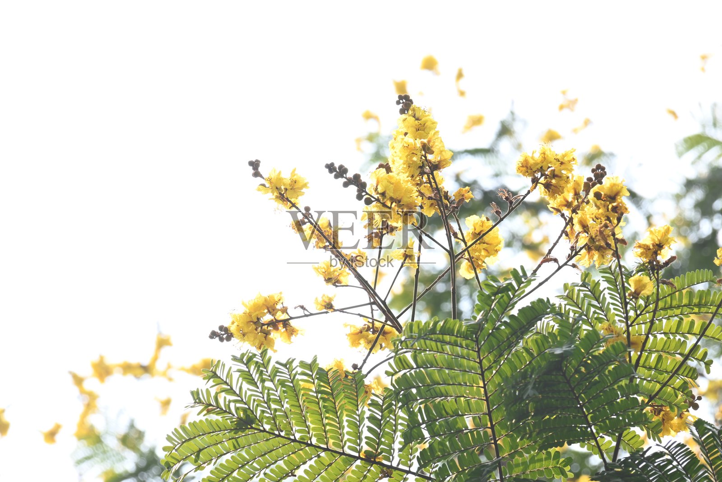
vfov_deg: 3.7
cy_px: 241
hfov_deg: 5.5
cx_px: 361
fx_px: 7521
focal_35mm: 375
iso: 100
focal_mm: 250
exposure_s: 1/50
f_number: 13
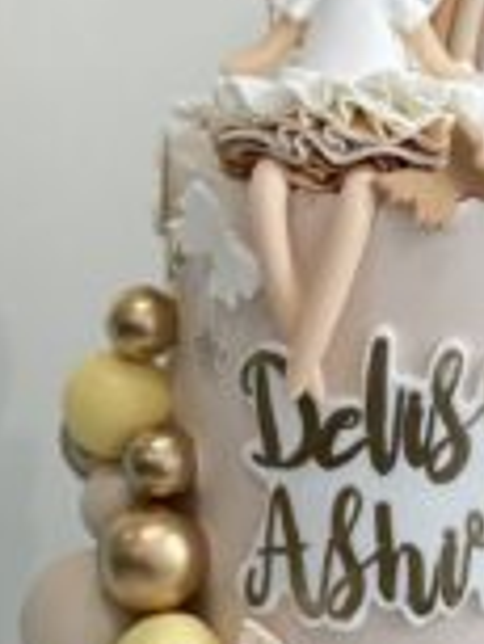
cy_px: 78
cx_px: 455
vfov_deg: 8.8
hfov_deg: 6.7
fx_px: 4152
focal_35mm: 223
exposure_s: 1/100
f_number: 2.2
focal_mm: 7.5
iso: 100
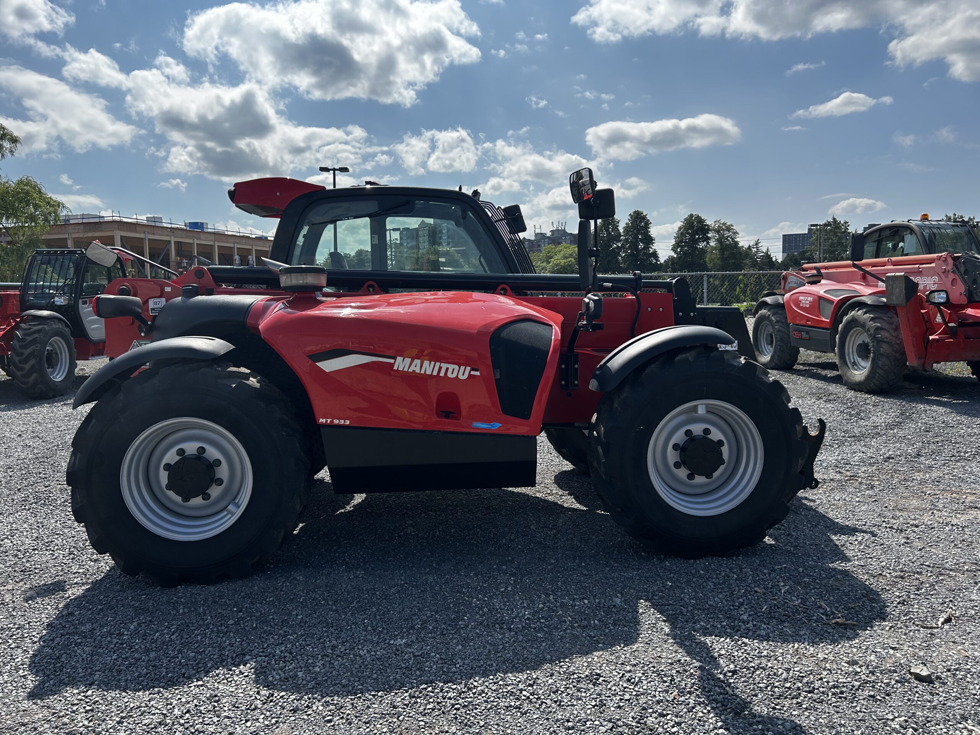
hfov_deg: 67.3
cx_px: 490
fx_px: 736
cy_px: 368
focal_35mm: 26
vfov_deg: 53.1
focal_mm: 5.7
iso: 50
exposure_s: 1/5076
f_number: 1.5
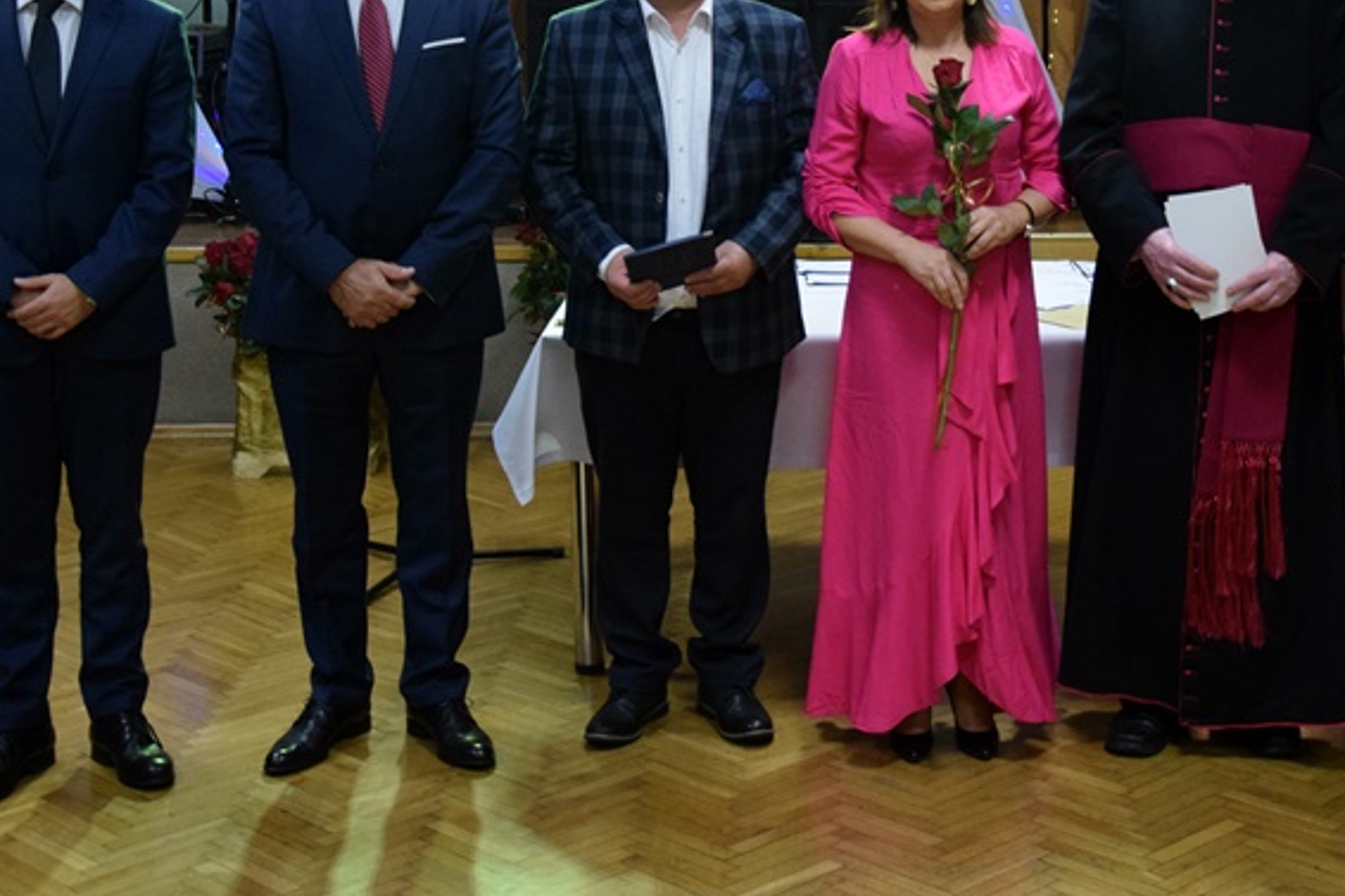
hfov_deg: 32.2
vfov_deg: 21.6
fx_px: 2316
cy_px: 190
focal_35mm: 62
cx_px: 860
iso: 2500
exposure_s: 1/100
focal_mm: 26
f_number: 4
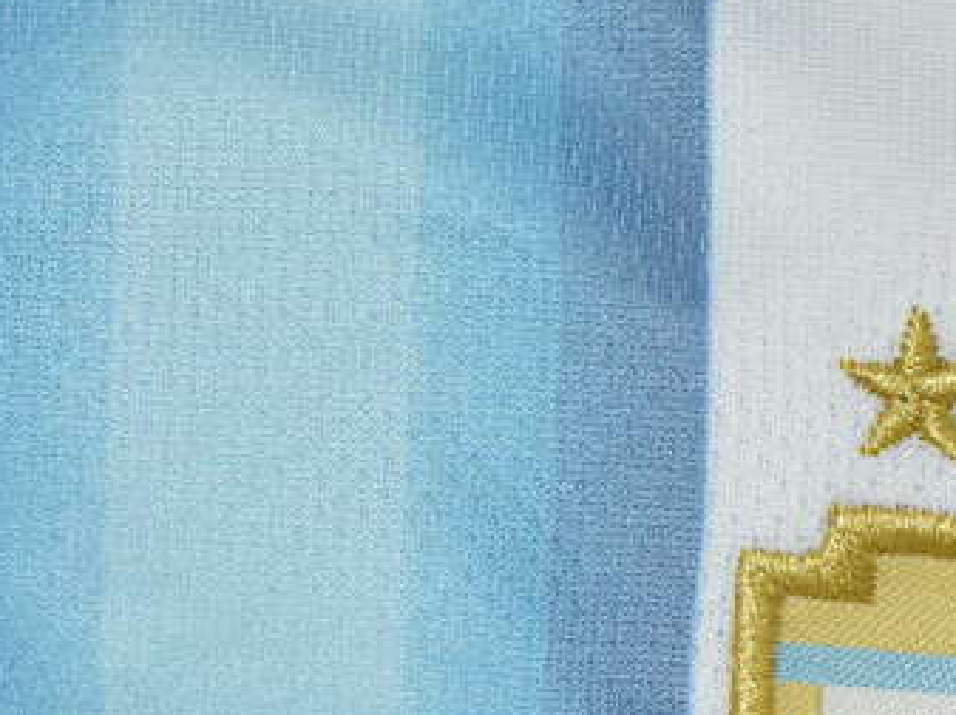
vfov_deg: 3.1
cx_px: 275
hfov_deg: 4.1
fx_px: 13395
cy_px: 843
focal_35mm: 486
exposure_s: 1/200
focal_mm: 105
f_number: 13
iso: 400
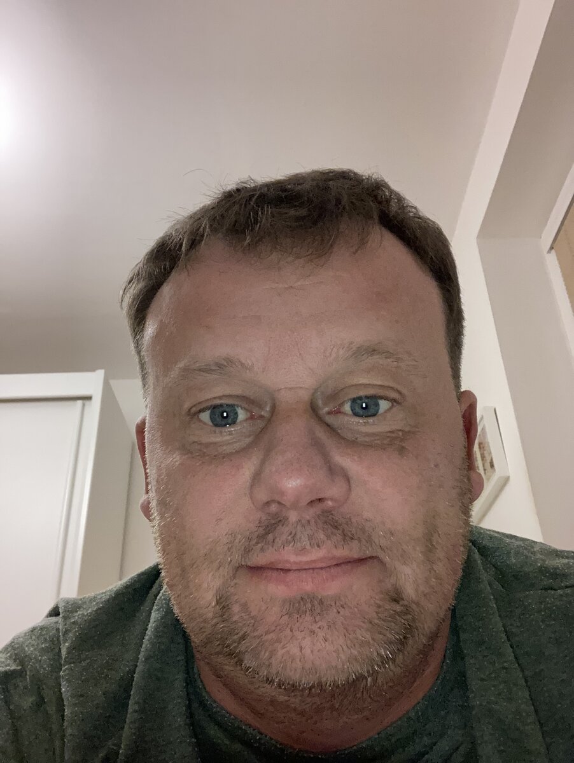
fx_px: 706
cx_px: 287
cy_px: 382
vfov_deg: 56.8
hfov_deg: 44.2
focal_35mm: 32
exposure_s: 1/34
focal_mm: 2.87
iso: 400
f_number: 2.2
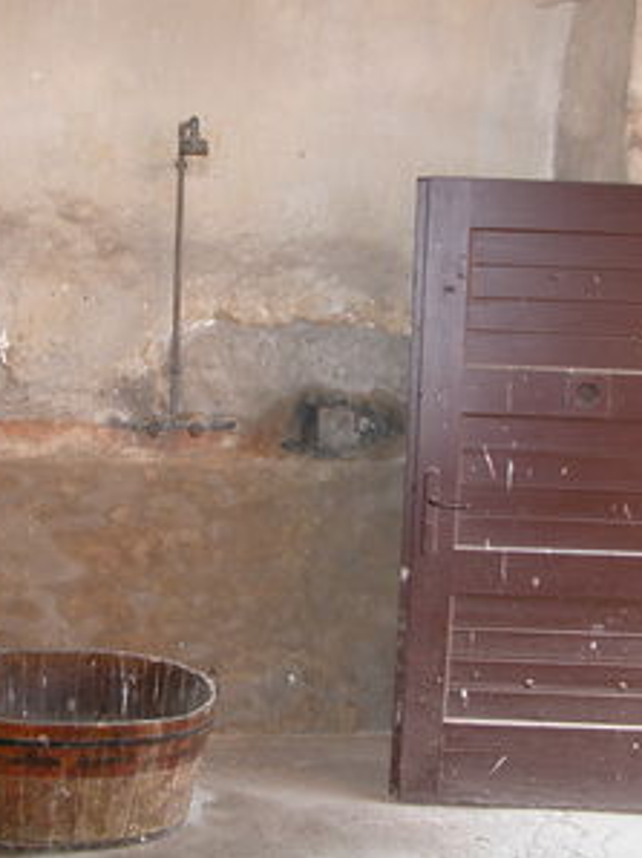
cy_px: 429
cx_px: 213
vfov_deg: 40.5
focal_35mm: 47
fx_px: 1164
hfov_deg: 30.6
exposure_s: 1/60
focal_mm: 8.9
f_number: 2.8
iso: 200
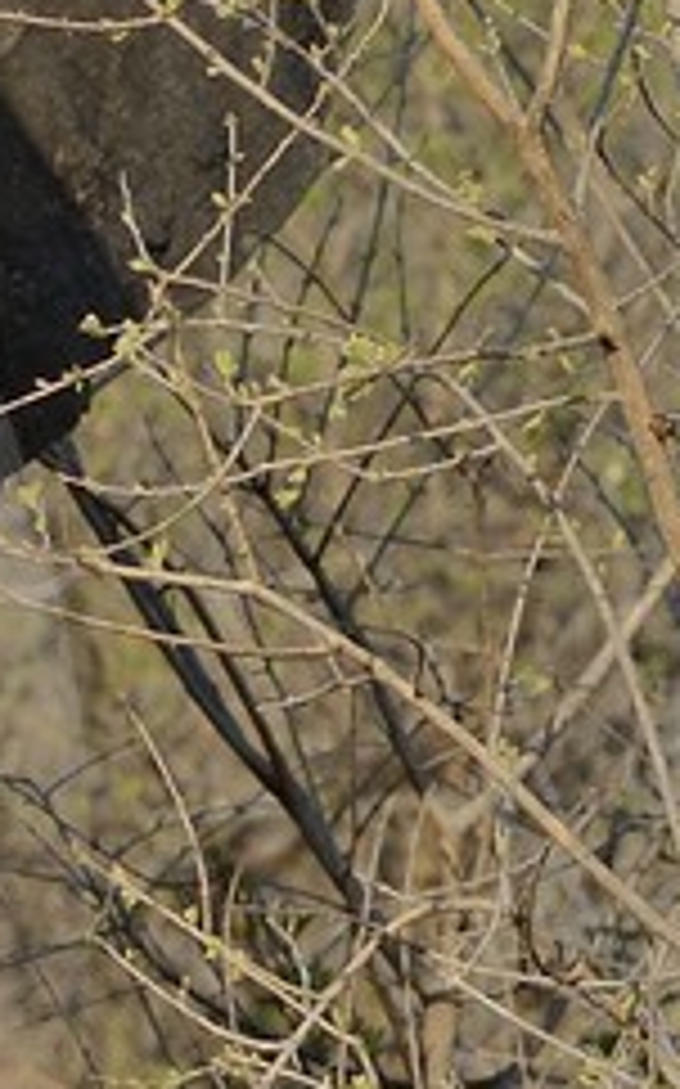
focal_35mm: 741
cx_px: -1299
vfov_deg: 2.8
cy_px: 909
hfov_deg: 1.8
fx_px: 21998
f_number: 11
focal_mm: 110
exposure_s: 1/400
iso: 400
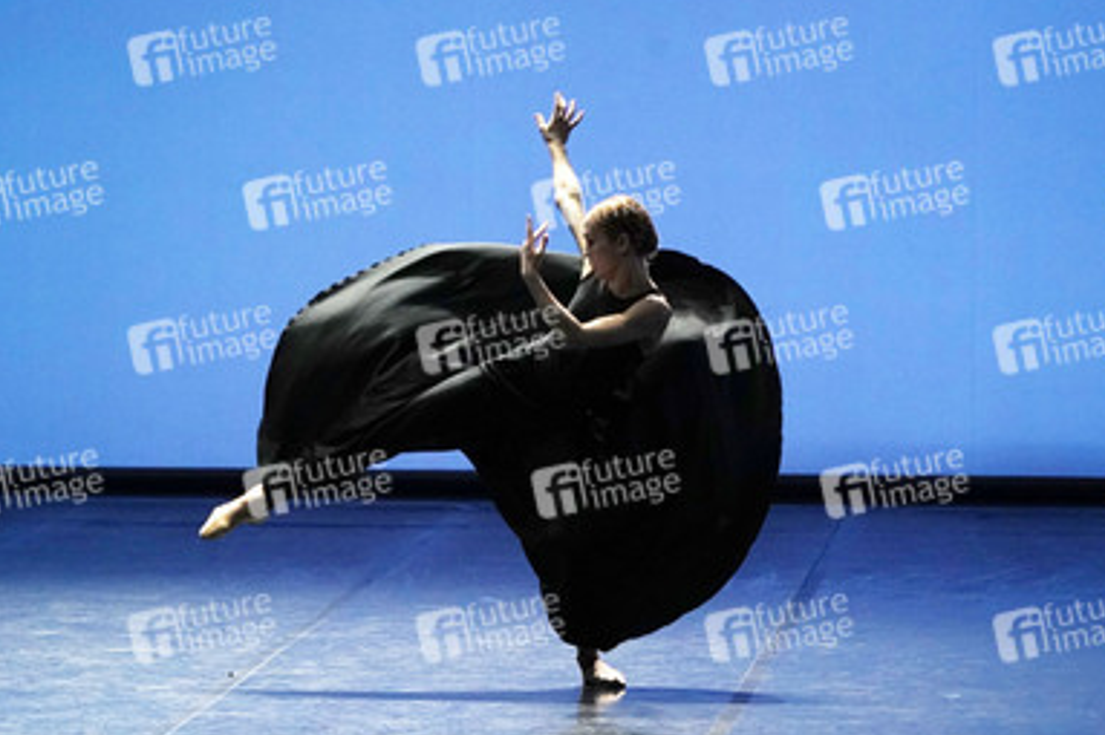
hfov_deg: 8.2
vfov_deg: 5.4
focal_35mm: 252
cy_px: 412
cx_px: 529
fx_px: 7731
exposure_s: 1/400
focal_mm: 214
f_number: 6.3
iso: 6400
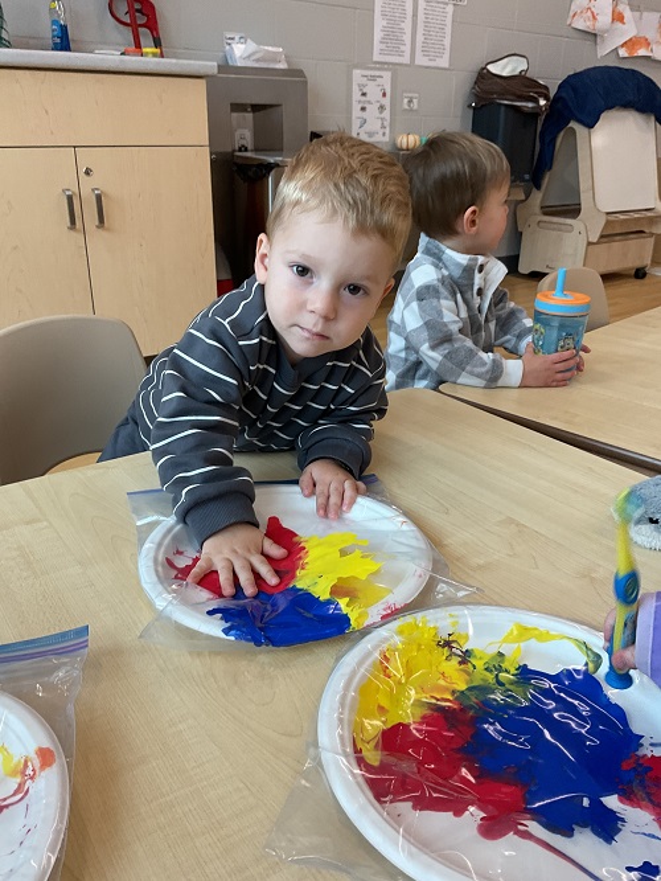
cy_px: 440
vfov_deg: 61.6
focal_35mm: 29
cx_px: 330
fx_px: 738
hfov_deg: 48.3
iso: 64
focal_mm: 3
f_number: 1.8
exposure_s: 1/60
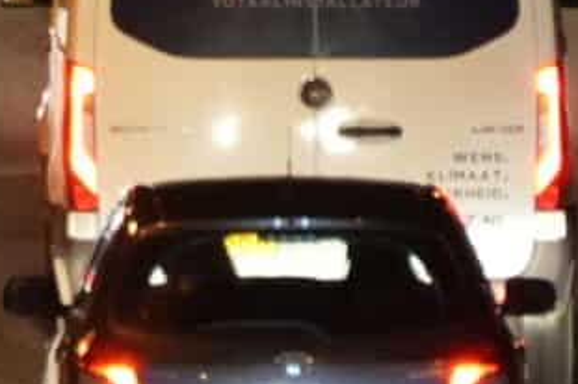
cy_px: -656
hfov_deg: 1.1
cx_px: 33
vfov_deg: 0.8
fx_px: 29349
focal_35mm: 1829
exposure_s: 1/20
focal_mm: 278
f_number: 6.3
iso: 12800
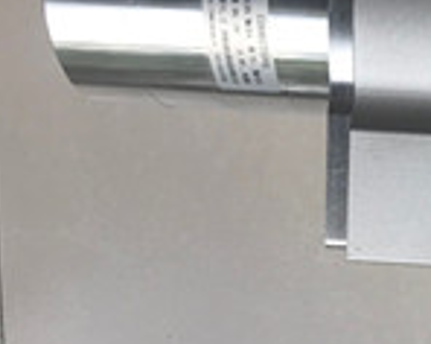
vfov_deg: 18.2
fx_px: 1057
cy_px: 36
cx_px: 632
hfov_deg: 20.1
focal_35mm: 83
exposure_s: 1/129
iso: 20
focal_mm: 3.99
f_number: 1.8
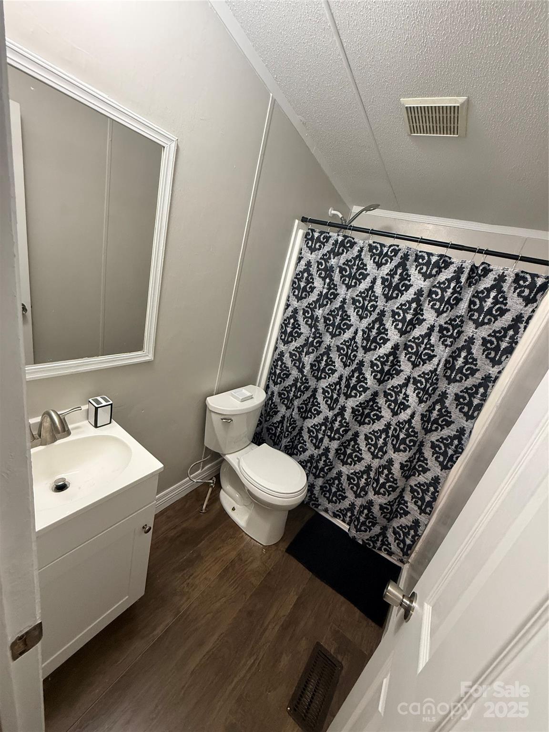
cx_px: 274
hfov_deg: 85.7
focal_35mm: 14
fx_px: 296
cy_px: 366
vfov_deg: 102.1
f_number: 2.2
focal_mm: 2.22
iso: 500
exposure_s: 1/60
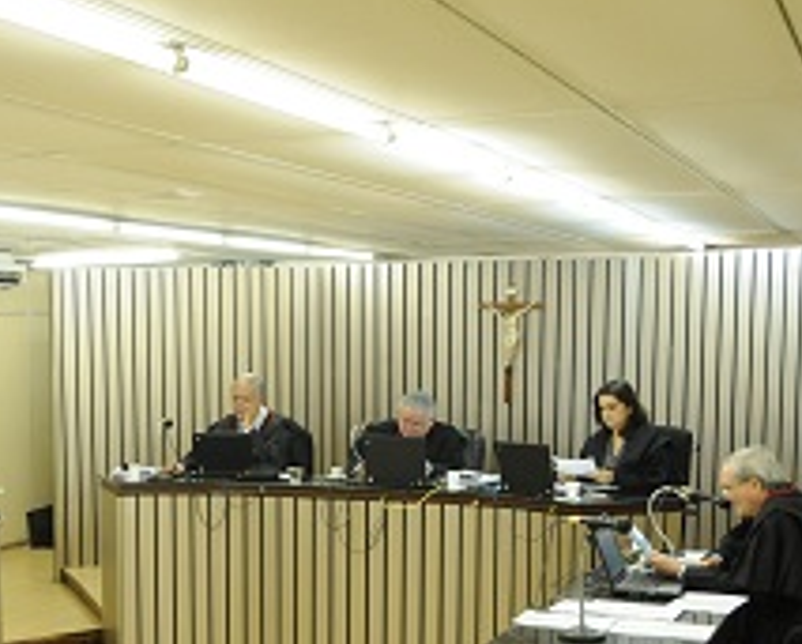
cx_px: 192
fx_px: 1379
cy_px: 484
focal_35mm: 58
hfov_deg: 31.8
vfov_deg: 26.0
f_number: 5
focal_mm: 22
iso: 1600
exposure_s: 1/50
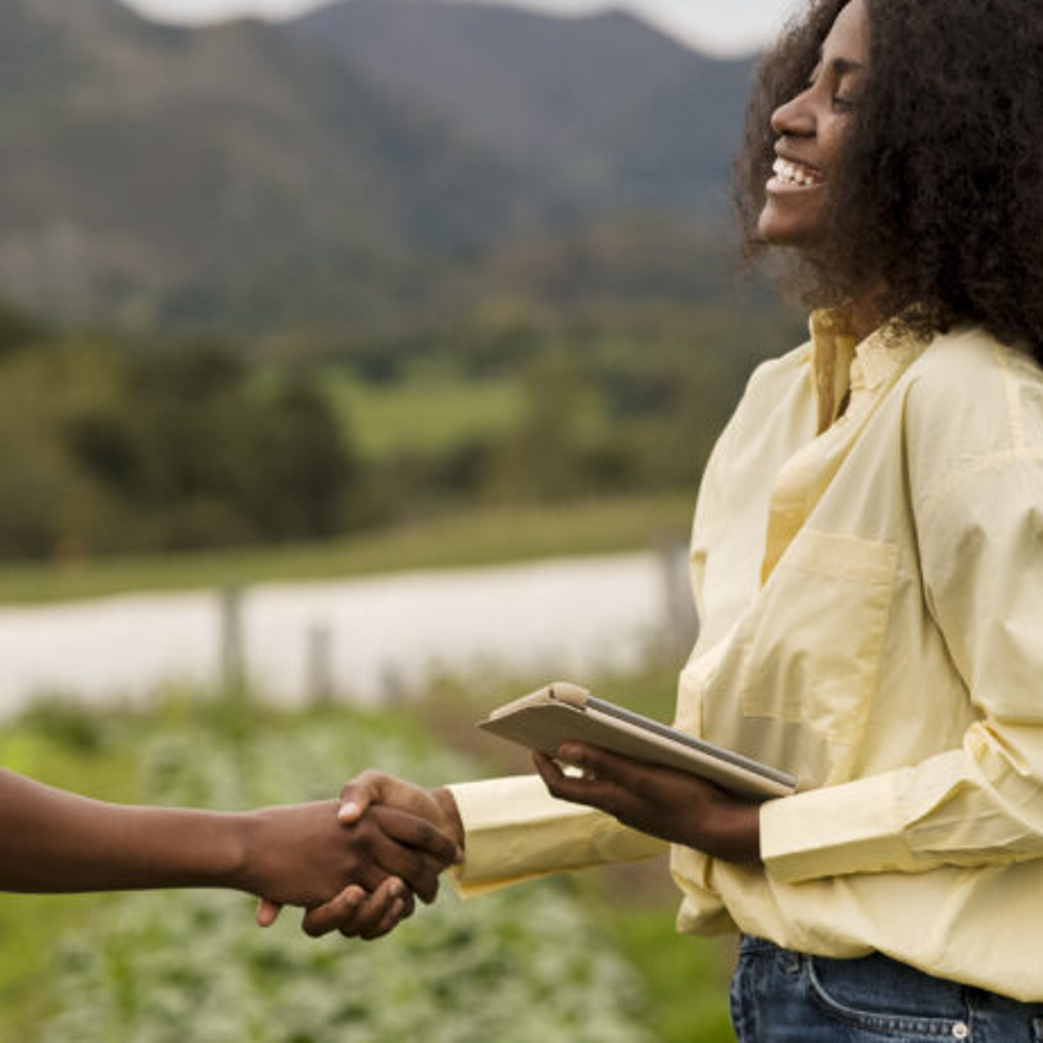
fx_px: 4841
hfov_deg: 12.3
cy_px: 595
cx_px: 345
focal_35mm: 142
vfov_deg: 12.3
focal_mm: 75
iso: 800
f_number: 2.5
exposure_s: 1/250
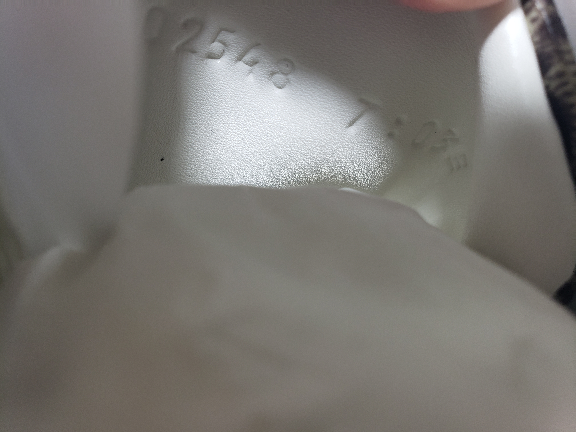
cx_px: 288
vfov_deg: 53.1
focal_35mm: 26
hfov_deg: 67.3
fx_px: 433
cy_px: 216
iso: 100
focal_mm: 4.3
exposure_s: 1/100
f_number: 2.4
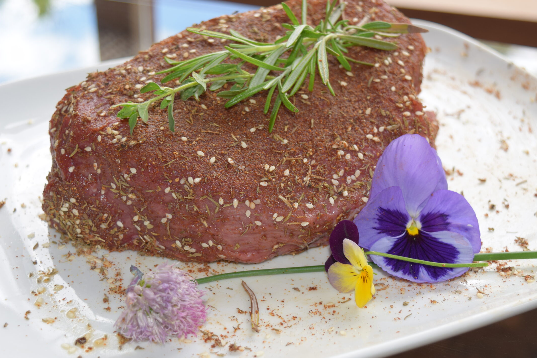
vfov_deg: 22.3
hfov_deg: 32.9
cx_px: 262
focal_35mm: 61
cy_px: 176
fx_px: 910
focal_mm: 34
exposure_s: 1/125
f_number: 5.6
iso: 180
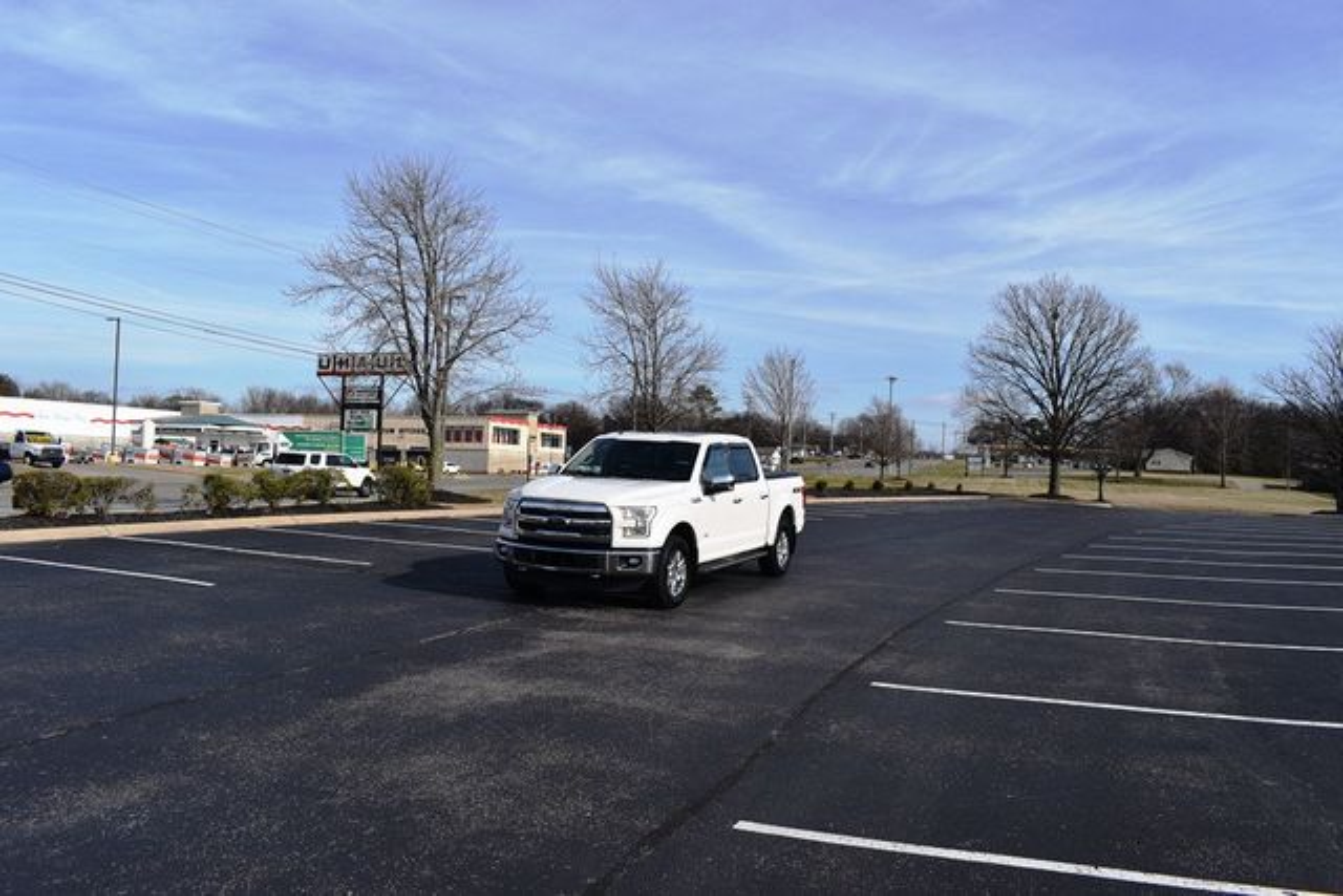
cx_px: 672
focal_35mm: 27
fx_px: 1007
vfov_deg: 48.0
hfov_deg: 67.4
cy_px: 448
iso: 100
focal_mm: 18
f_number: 9
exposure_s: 1/320
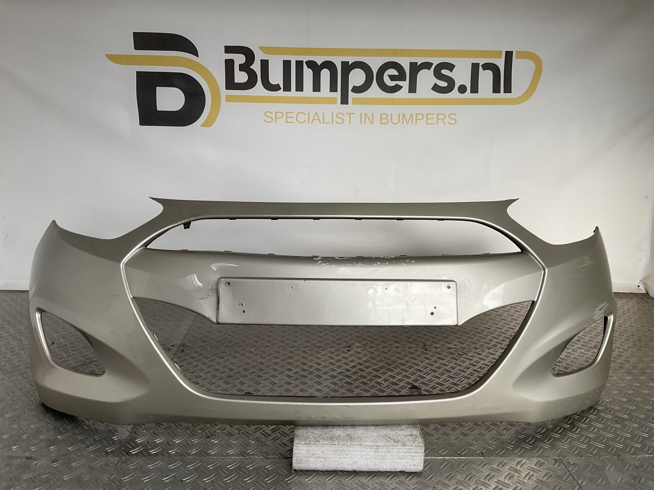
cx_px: 327
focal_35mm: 29
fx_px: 548
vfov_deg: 48.2
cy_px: 245
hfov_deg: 61.7
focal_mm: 3
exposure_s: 1/100
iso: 32
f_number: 1.8
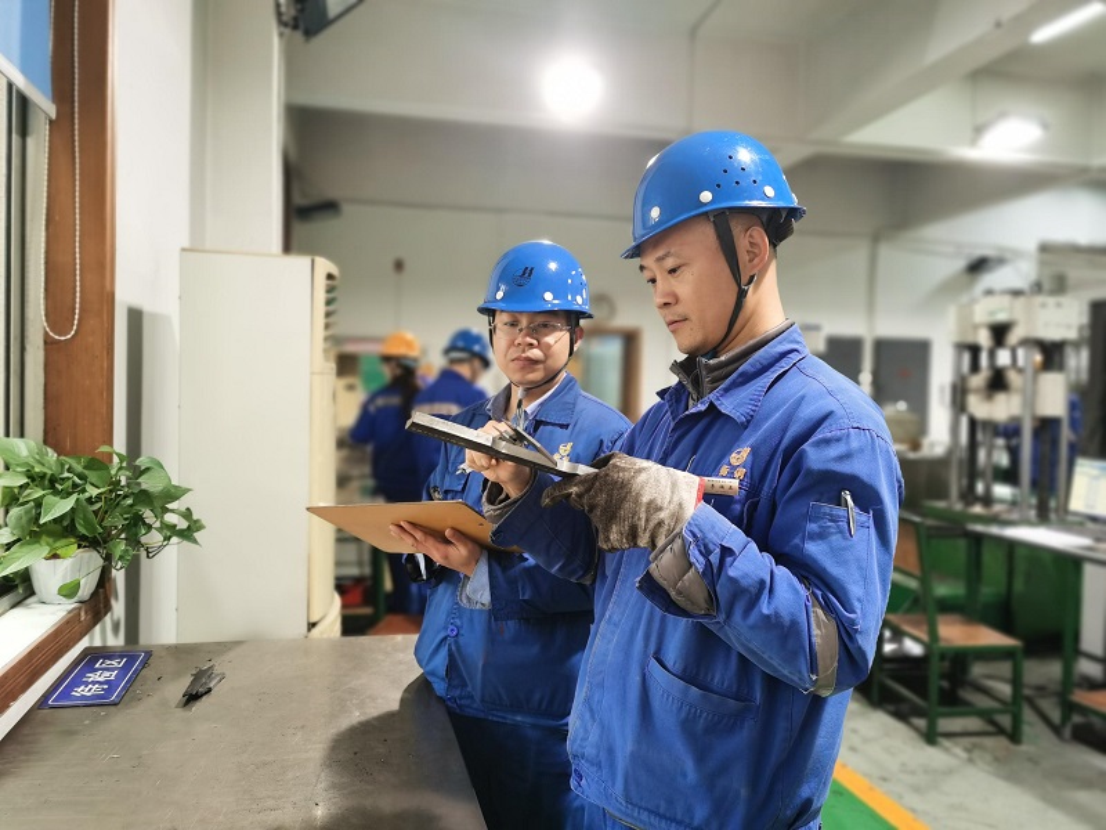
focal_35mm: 27
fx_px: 863
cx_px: 553
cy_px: 415
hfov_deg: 65.3
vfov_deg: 51.4
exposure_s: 1/50
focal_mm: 5.56
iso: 200
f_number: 1.6
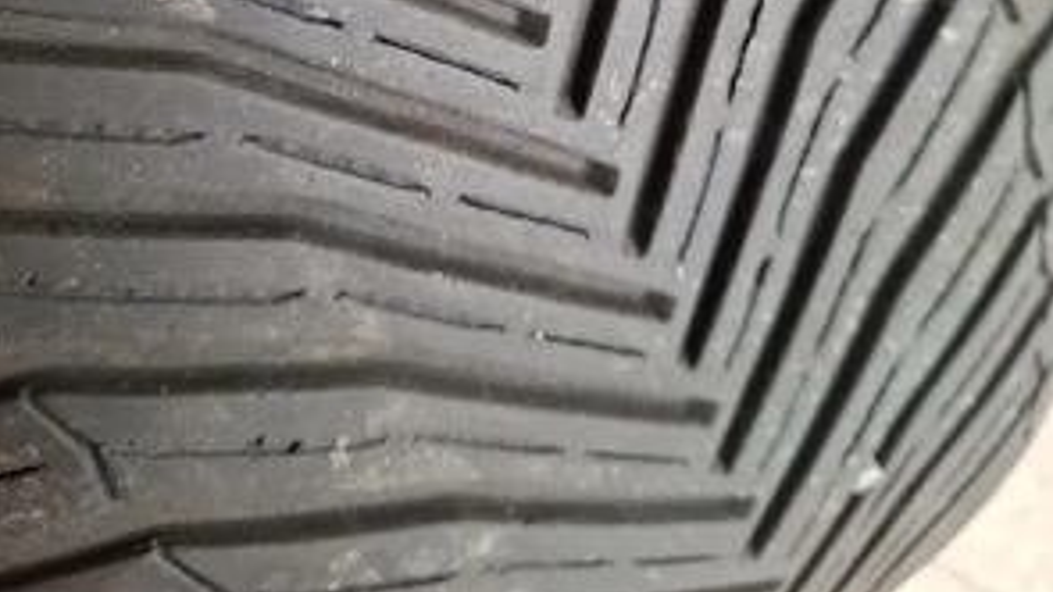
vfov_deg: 30.6
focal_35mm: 34
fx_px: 949
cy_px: -75
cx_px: 521
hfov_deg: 58.0
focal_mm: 5.54
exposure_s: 1/33
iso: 250
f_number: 1.8
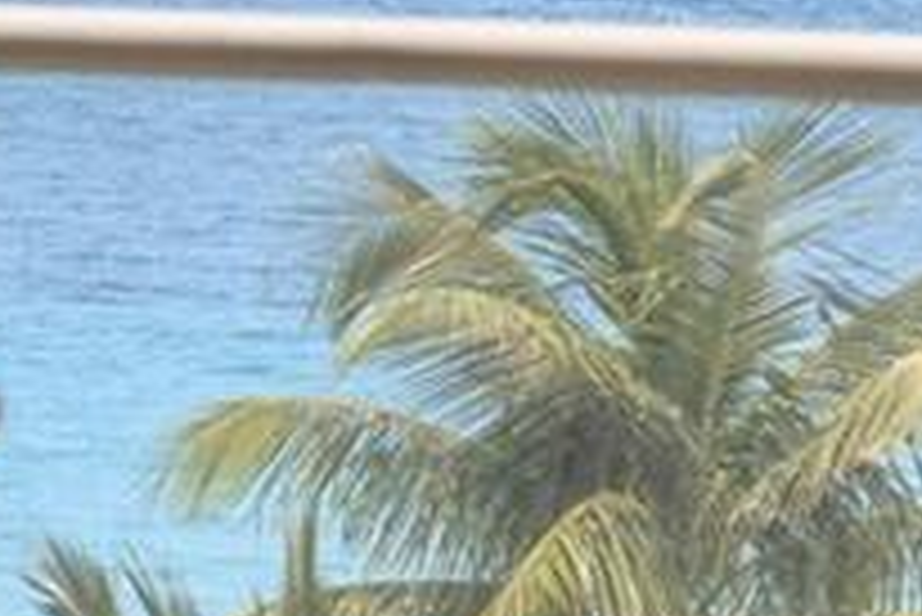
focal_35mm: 390
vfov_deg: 3.5
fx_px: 9995
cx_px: -998
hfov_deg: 5.2
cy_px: -157
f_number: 4.5
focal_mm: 50
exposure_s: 1/250
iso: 64
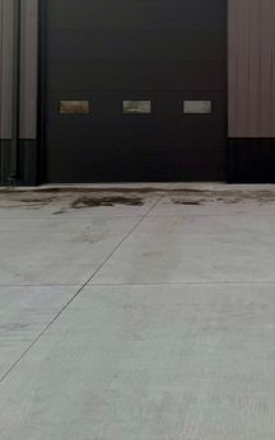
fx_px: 588
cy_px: 95
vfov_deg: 39.6
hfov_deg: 25.3
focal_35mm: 49
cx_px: 260
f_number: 1.78
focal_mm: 6.76
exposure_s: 1/120
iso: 125
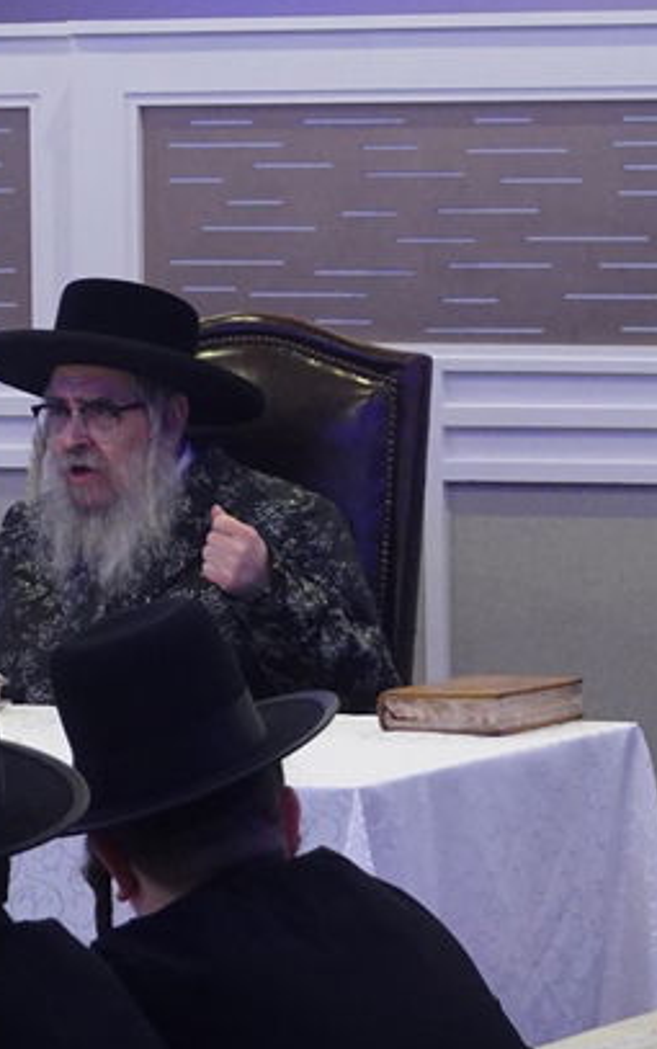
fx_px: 6520
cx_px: 129
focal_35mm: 228
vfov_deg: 9.2
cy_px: 287
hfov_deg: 5.8
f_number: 4
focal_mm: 32.7
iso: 1600
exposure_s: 1/100
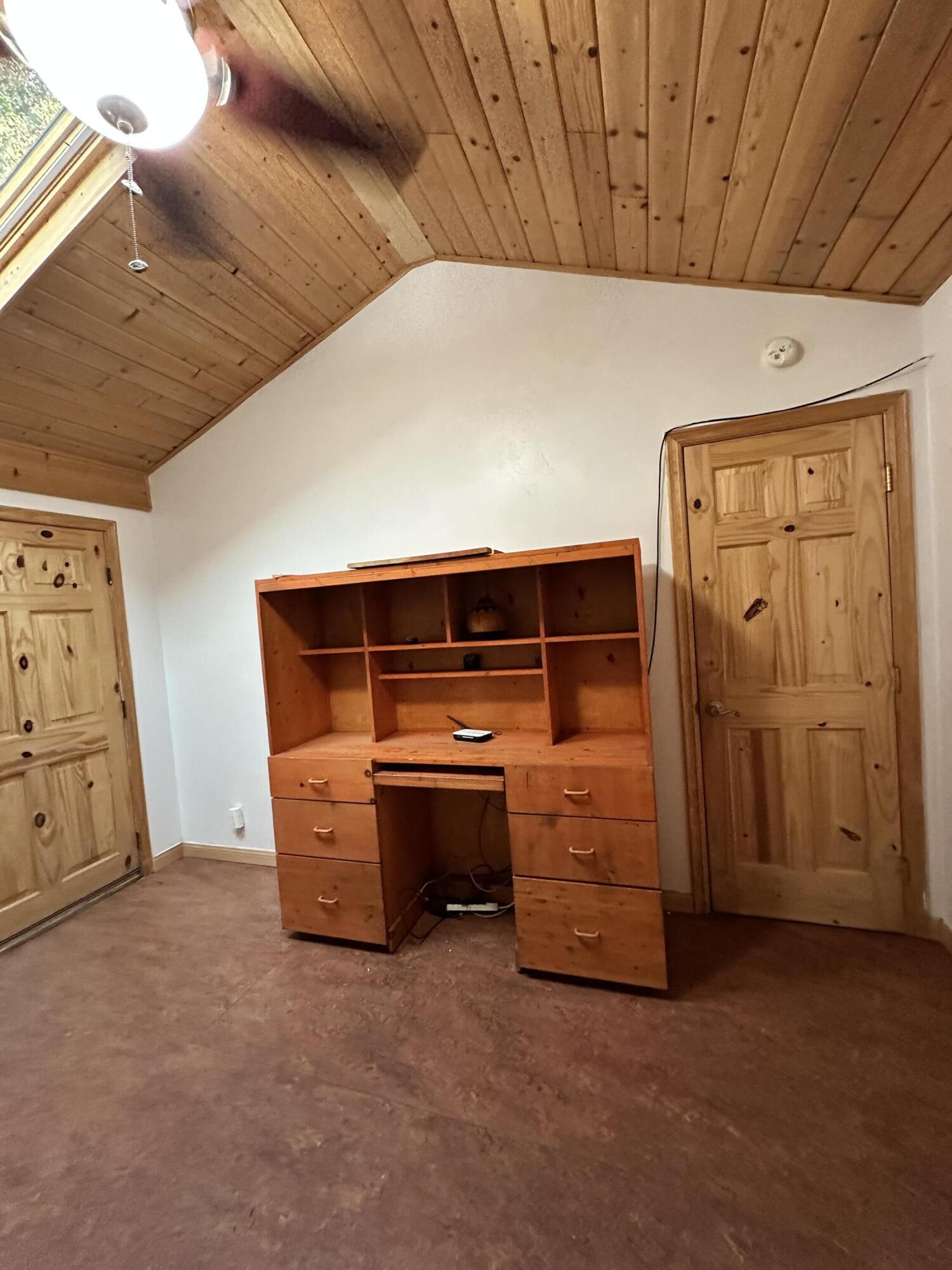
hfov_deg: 85.7
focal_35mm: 14
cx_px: 476
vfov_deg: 102.1
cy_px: 635
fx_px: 513
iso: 640
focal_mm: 2.22
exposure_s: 1/60
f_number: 2.2
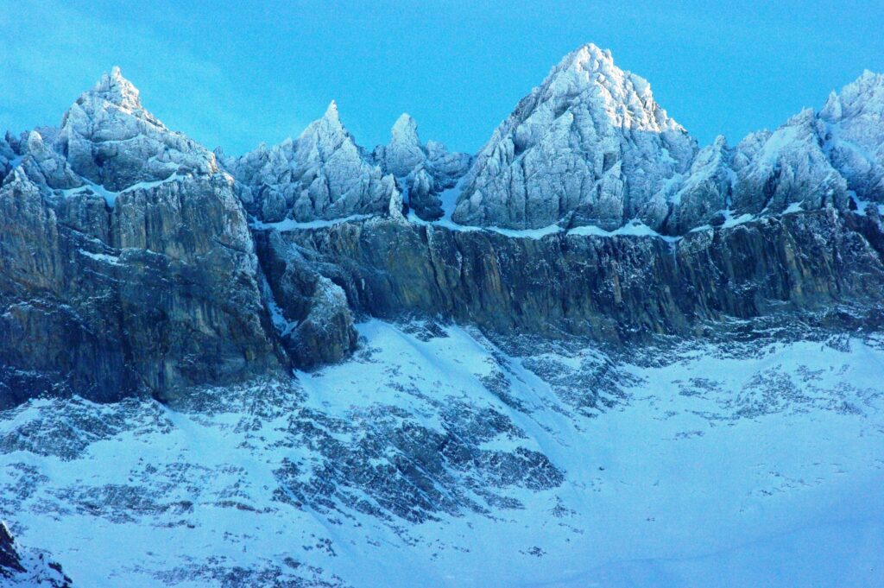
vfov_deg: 4.4
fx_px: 7729
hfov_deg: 6.5
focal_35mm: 315
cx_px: 442
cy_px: 294
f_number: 11
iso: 1600
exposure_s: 1/1500
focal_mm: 210
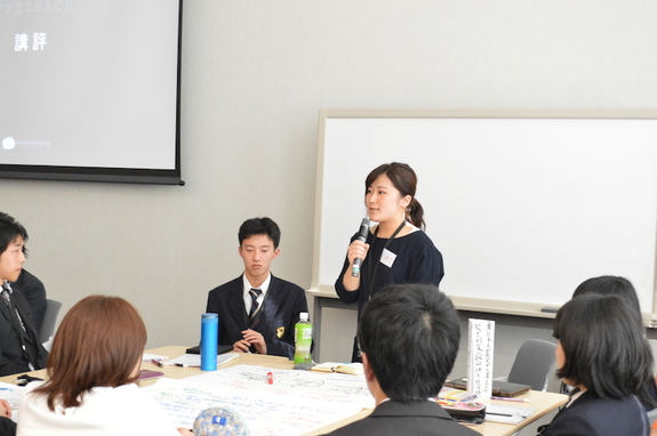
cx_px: 328
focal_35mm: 60
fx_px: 1094
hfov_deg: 33.4
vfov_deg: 22.6
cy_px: 218
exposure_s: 1/30
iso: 3200
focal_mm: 40
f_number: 6.3
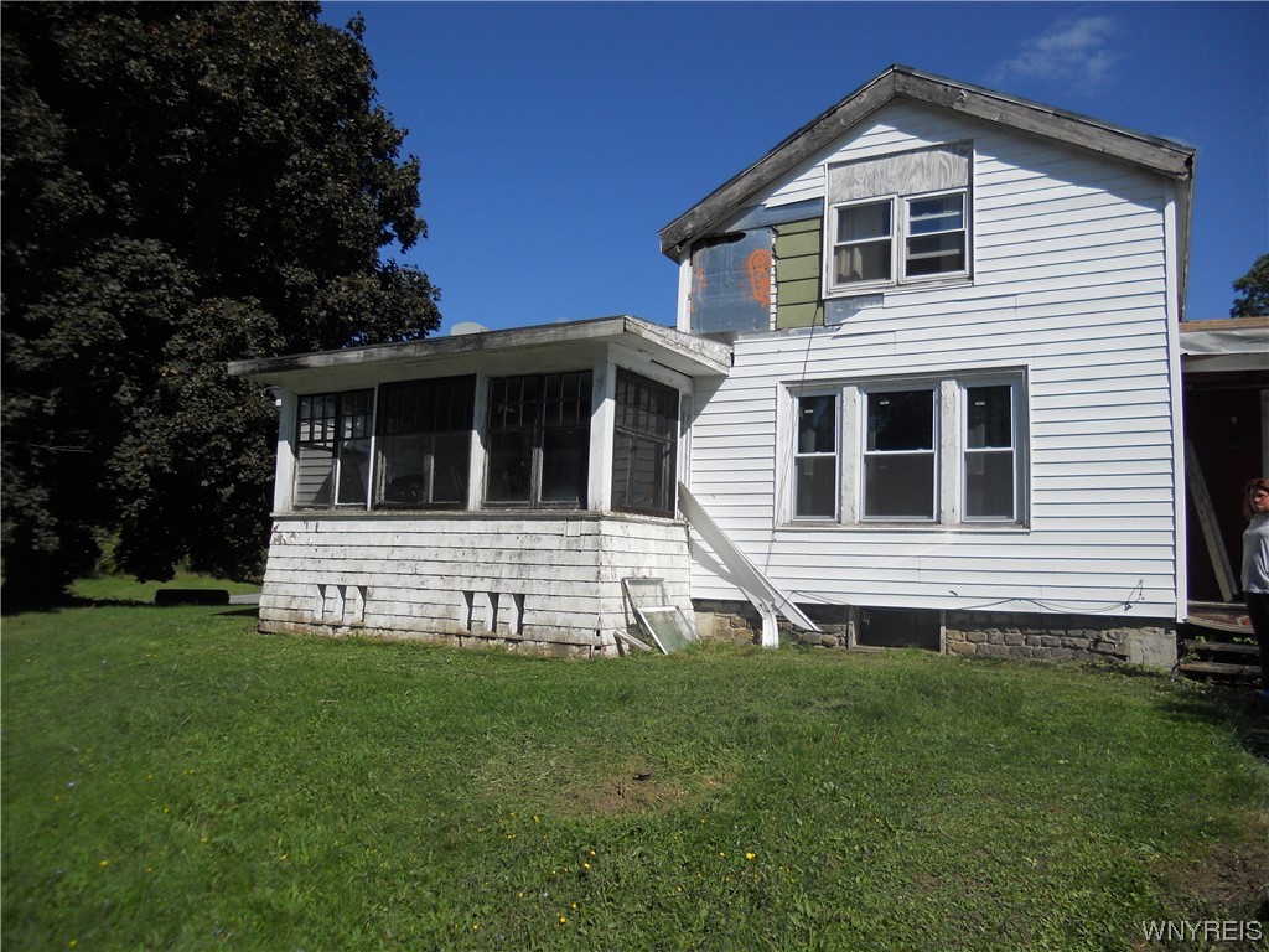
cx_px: 634
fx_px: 990
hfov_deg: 65.3
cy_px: 476
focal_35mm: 27
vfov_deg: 51.4
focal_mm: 4.9
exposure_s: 1/320
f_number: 8
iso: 80
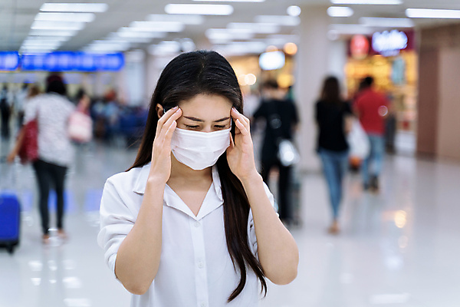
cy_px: 154
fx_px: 958
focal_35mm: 75
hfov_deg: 27.0
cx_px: 230
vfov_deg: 18.2
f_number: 2.8
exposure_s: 1/80
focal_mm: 75
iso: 400
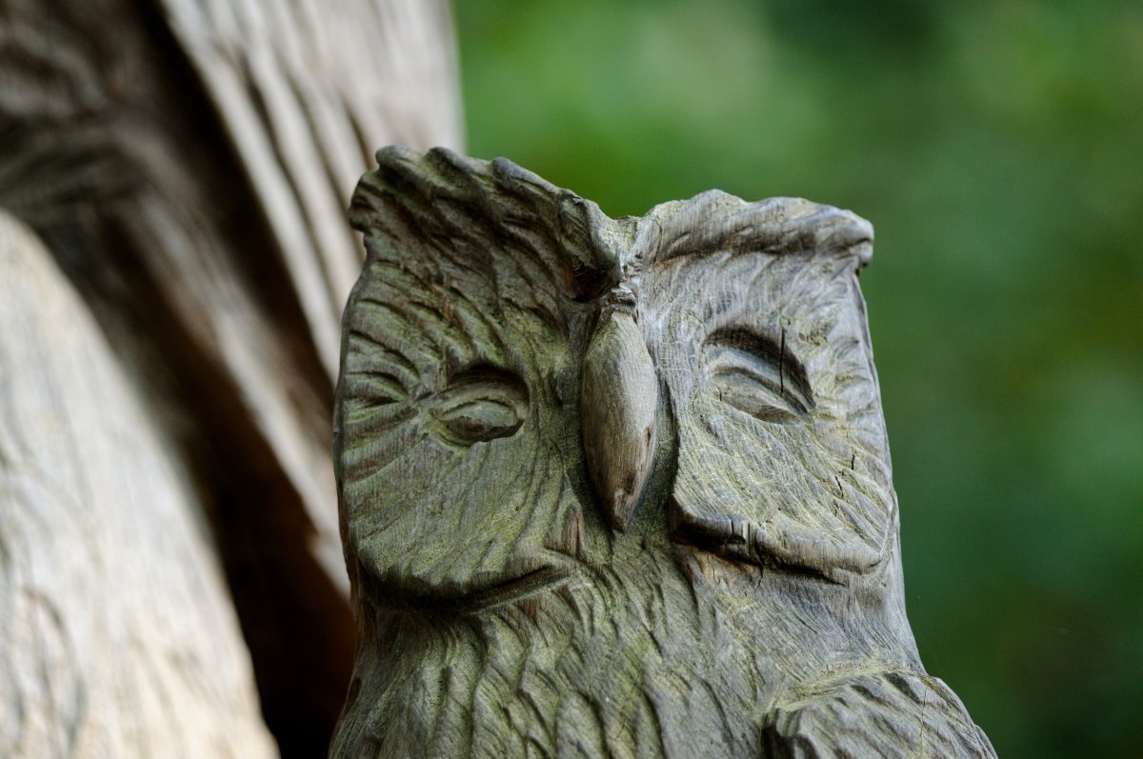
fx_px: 14270
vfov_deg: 3.0
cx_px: 572
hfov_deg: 4.6
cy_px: 380
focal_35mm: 450
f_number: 4
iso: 500
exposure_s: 1/125
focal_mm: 300
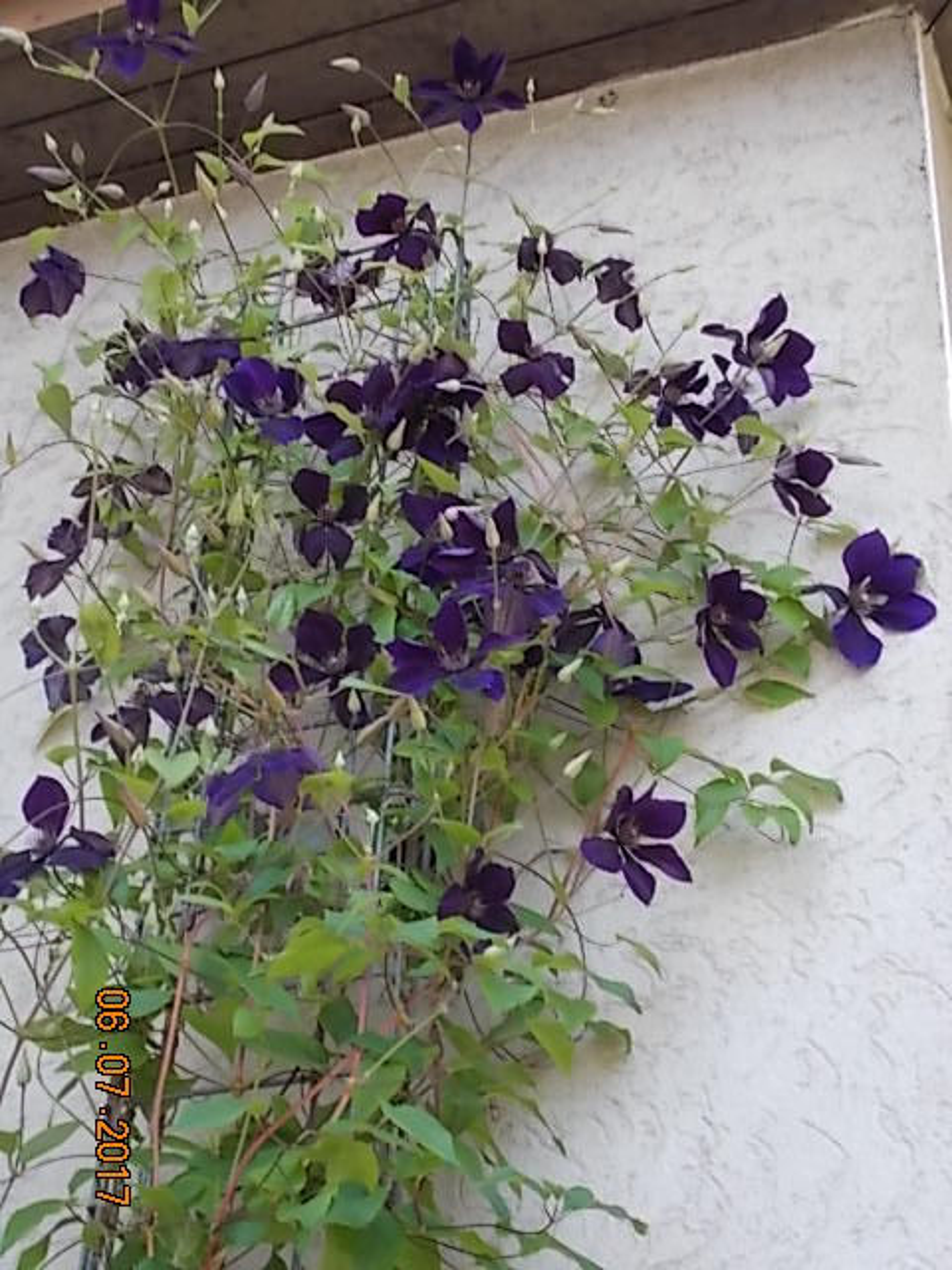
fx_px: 2420
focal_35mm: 66
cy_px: 635
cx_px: 476
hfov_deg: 22.3
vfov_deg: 29.4
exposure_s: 1/60
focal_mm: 11.8
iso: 100
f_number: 5.3
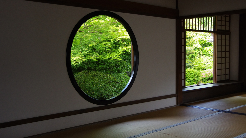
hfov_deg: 46.4
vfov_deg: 27.1
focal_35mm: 44
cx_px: 123
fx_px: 287
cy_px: 60
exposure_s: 1/125
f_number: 6.3
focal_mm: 28
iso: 1600
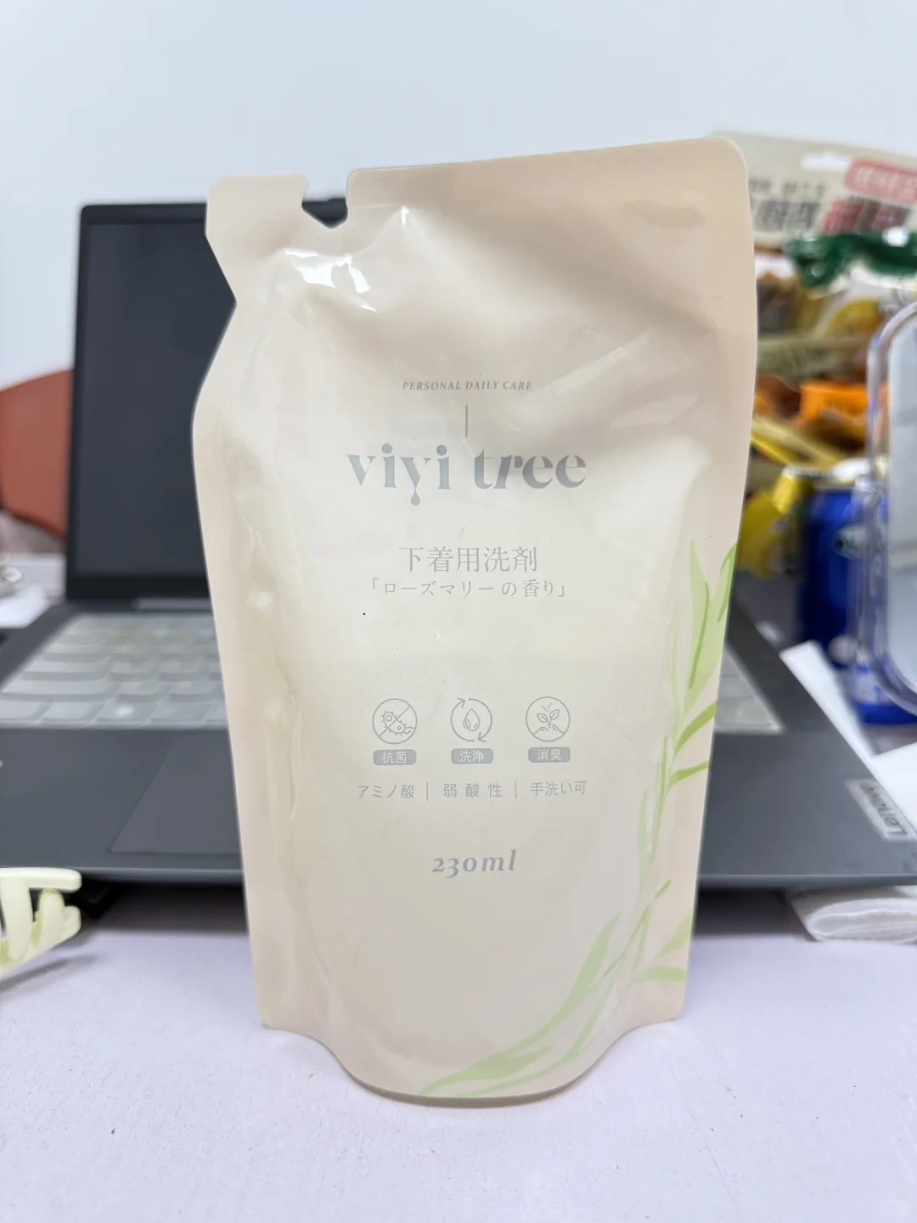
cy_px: 612
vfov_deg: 71.6
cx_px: 458
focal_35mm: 24
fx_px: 848
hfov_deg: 56.8
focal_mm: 6.76
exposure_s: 1/50
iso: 125
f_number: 1.78
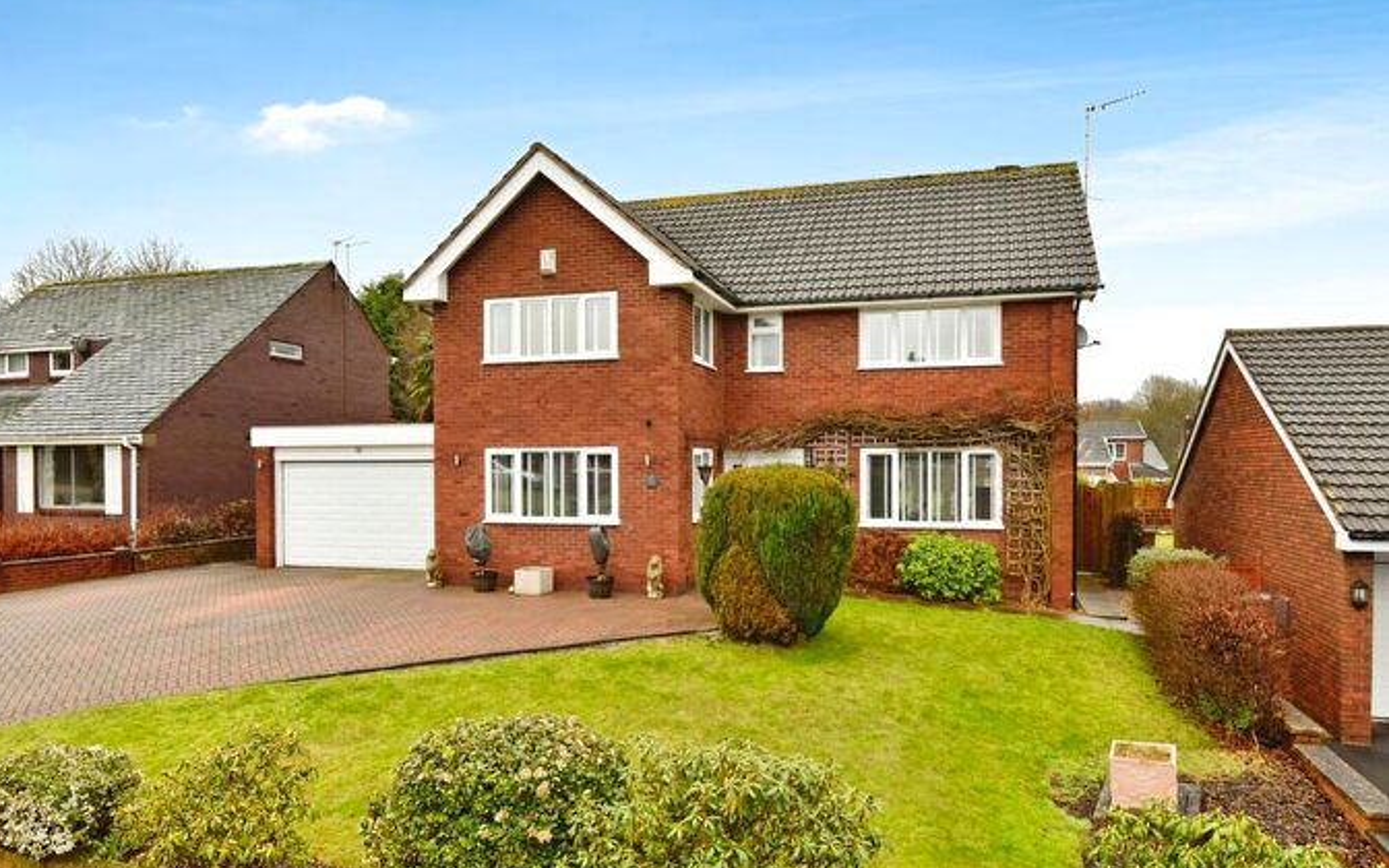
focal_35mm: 17
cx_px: 668
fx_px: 644
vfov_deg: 67.9
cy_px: 464
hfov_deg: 94.3
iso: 640
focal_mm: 16
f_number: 6.3
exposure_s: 1/80
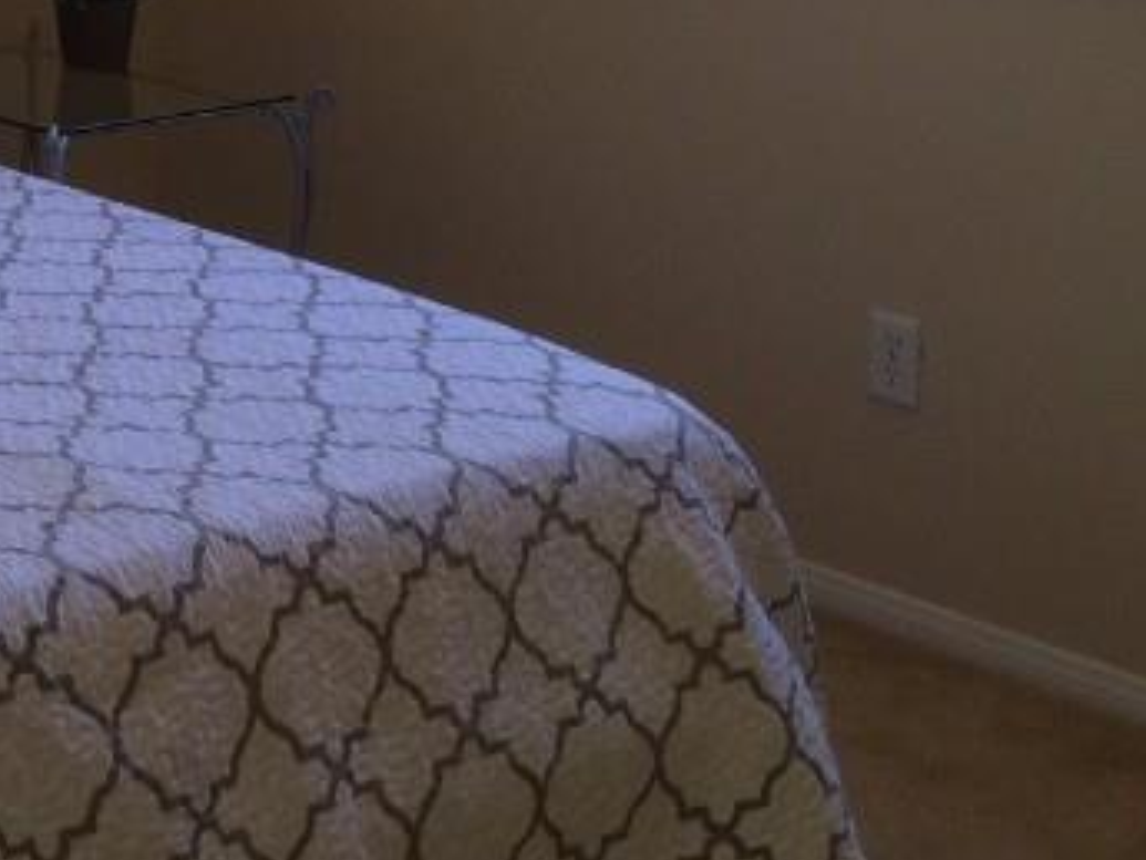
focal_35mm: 86
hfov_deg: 21.0
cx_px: -276
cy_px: -176
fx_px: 2848
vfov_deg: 16.5
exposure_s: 1/60
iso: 50
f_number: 2.2
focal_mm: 4.15
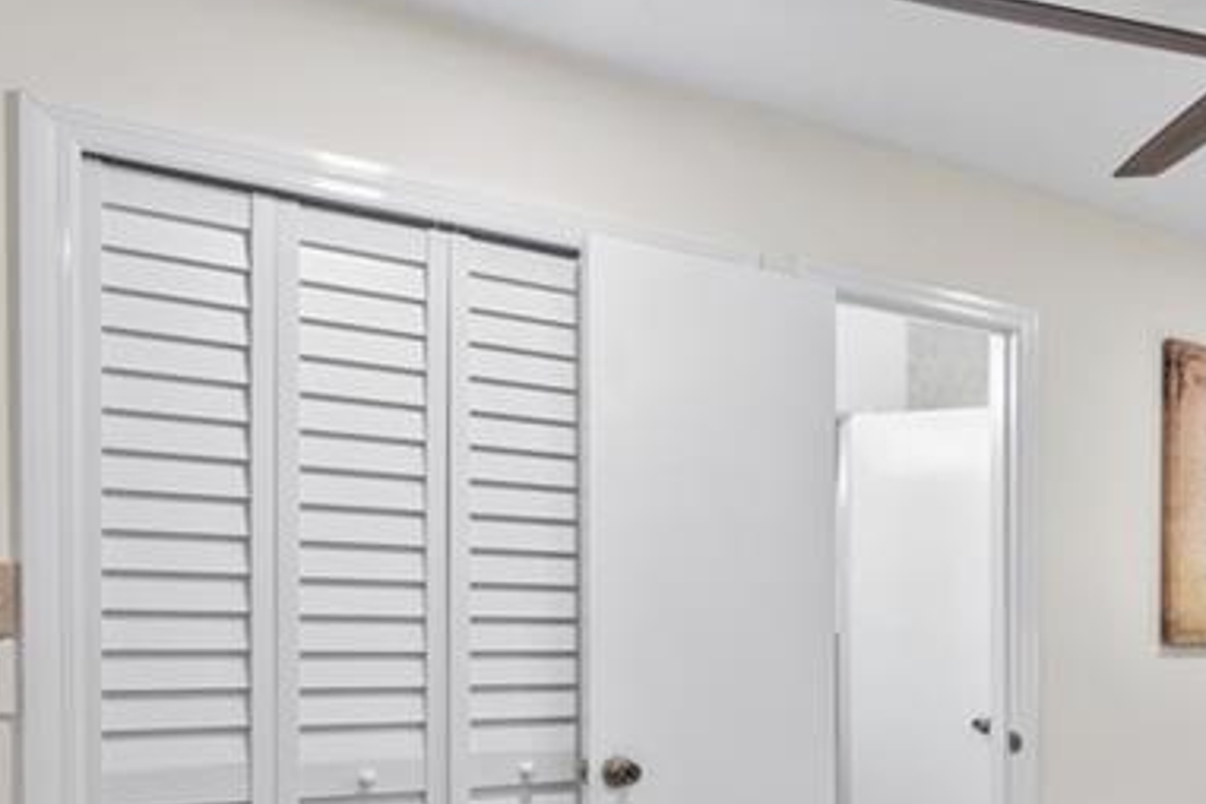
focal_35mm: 43
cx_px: 1266
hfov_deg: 38.9
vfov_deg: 30.2
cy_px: 676
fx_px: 1440
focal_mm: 16
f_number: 8
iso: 1250
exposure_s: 1/3
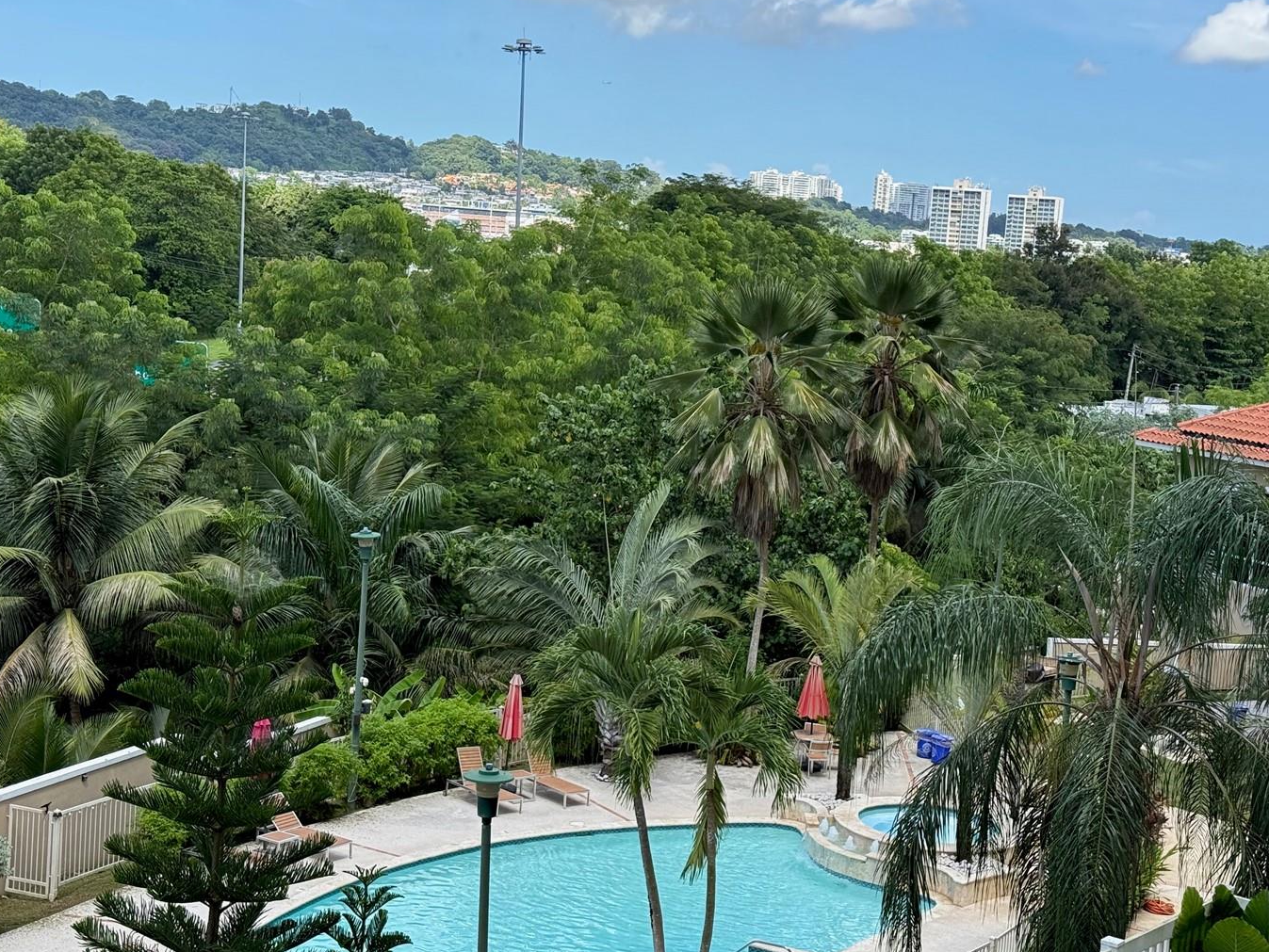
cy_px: 509
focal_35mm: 57
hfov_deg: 33.7
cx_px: 712
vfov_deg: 25.7
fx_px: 2090
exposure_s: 1/2146
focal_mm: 6.76
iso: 80
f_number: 1.78
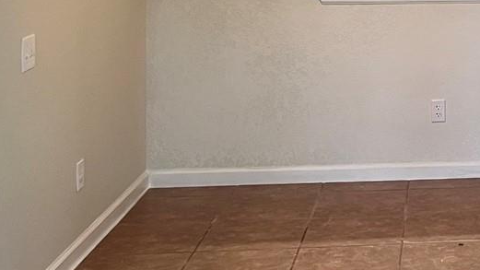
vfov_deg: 13.3
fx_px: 1107
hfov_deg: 22.4
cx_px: 587
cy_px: -99
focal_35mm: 87
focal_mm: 5.1
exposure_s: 1/60
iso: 125
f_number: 1.6
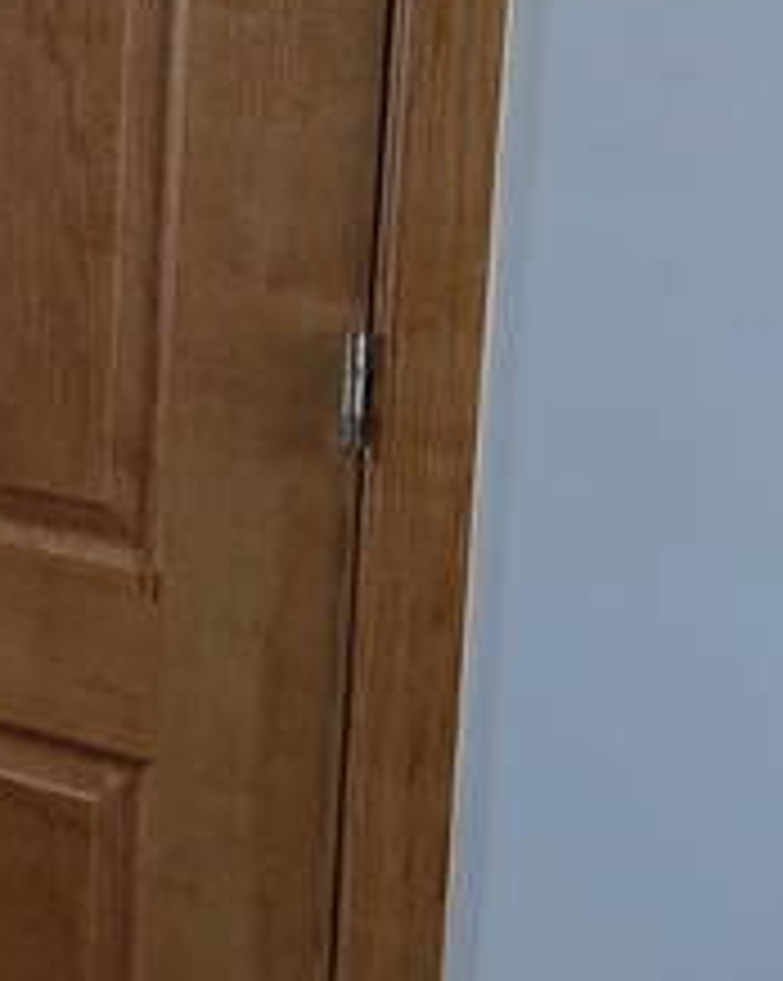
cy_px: 261
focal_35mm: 85
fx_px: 2466
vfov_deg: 22.3
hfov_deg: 14.1
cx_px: -945
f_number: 1.8
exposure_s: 1/50
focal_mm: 5.23
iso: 100
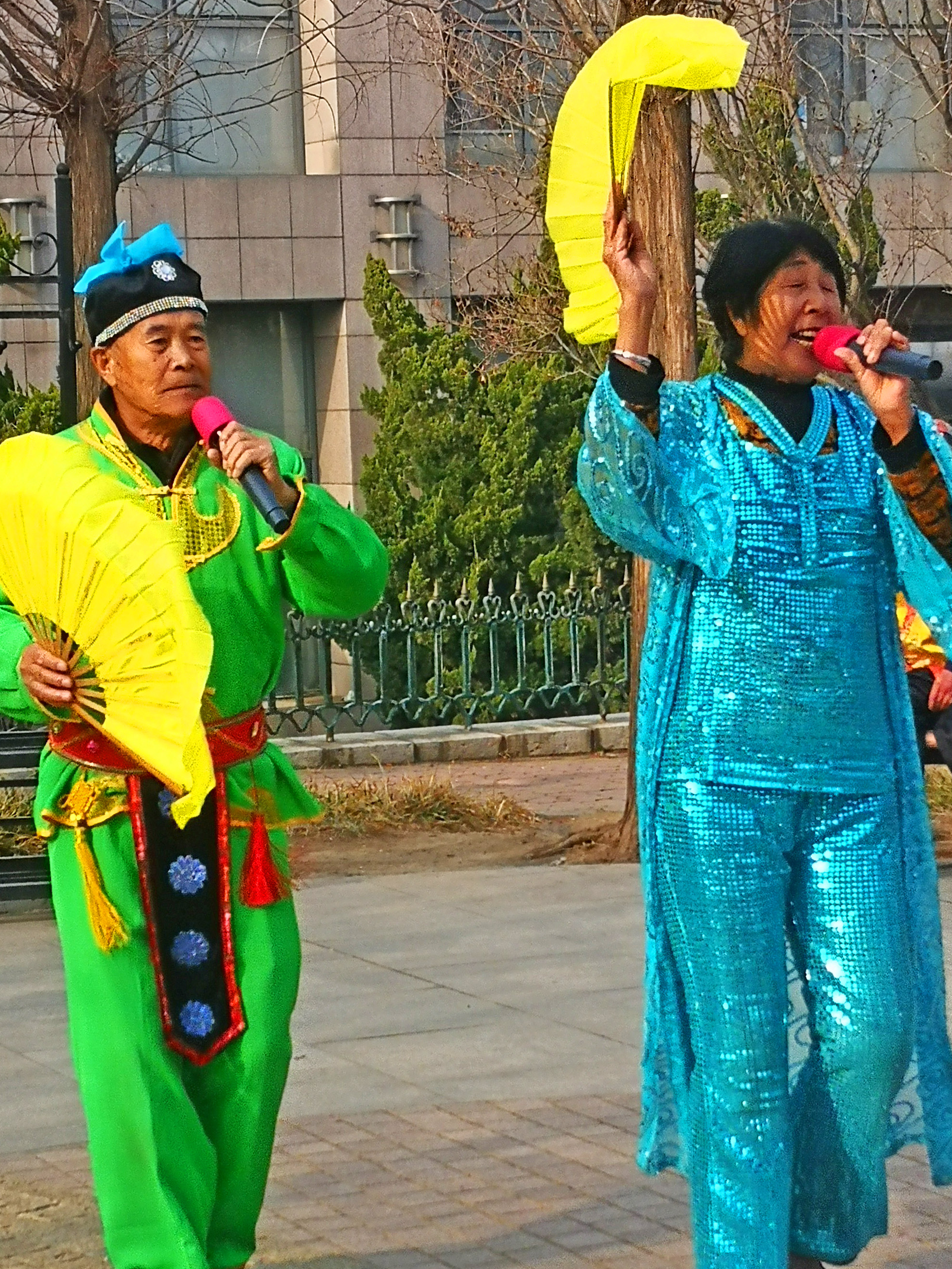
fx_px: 2970
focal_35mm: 81
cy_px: 661
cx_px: 535
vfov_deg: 24.1
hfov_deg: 18.2
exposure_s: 1/673
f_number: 1.6
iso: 50
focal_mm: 3.95
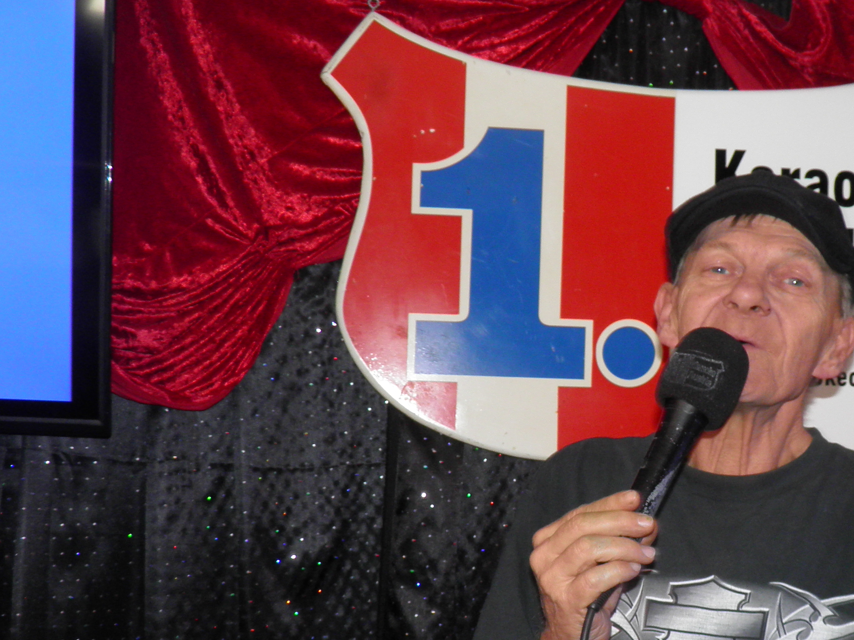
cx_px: 584
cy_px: 451
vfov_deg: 25.5
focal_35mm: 57
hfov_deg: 33.4
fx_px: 1406
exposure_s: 1/30
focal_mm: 4.9
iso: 100
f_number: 2.8
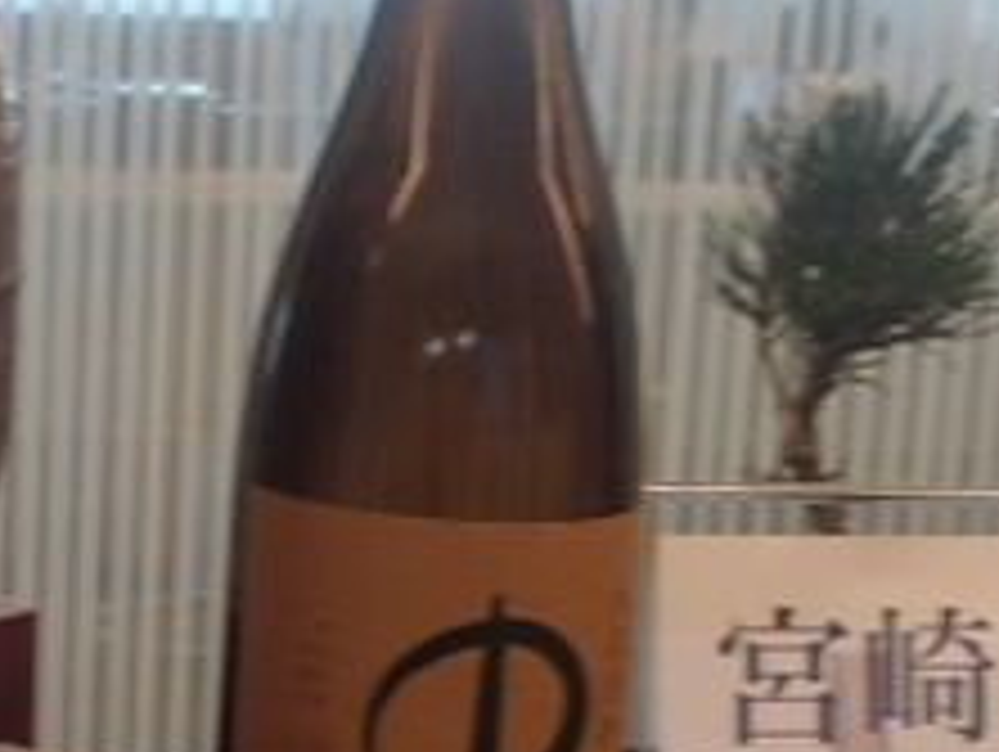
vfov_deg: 13.3
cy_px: 642
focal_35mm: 111
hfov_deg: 17.4
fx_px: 3207
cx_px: 86
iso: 200
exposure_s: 1/50
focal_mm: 6.83
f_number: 4.6
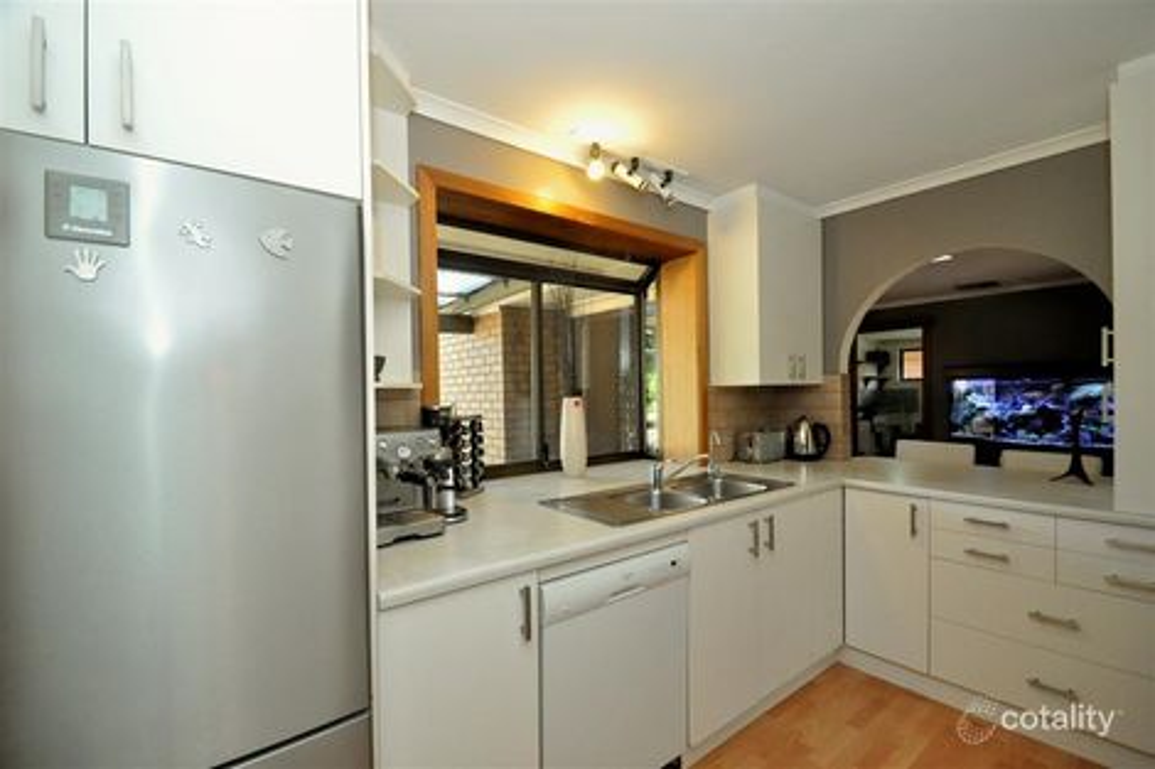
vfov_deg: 77.3
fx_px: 481
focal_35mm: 15
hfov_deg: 100.4
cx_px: 578
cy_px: 384
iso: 3200
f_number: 4.8
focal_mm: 10
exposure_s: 1/180
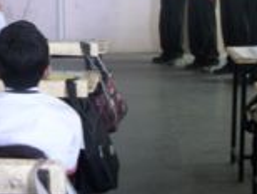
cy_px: -5
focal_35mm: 83
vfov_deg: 17.4
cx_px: 62
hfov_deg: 23.3
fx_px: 617
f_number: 2.9
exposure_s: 1/20
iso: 160
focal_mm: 5.7
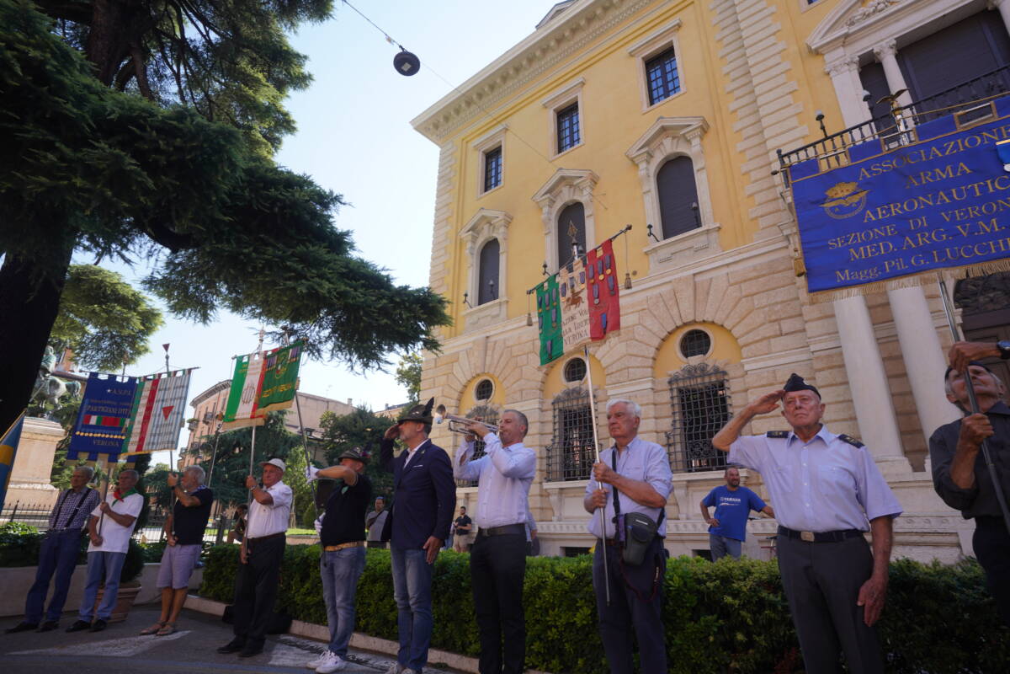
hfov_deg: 90.0
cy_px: 337
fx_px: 505
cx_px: 505
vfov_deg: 67.4
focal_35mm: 18
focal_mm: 18
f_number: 5.6
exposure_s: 1/125
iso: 100
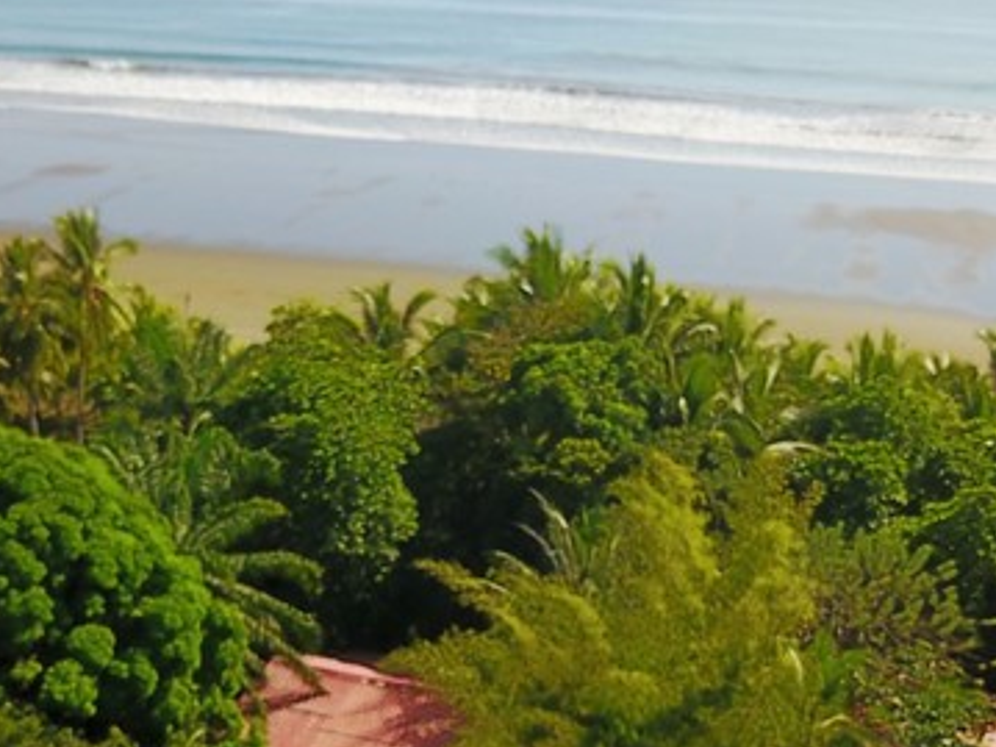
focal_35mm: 58
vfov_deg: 24.6
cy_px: 650
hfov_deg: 33.2
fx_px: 1668
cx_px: 466
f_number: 2.2
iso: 100
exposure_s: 1/1433
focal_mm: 4.7
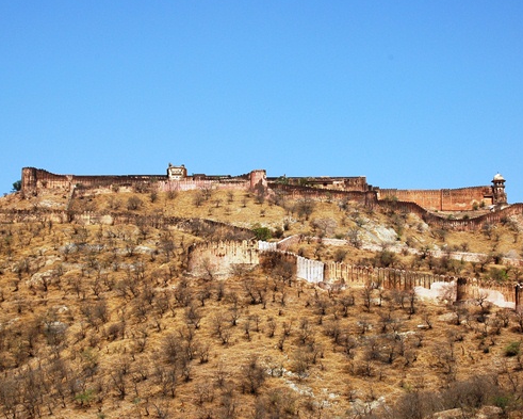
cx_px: 247
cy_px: 213
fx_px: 1192
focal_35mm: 77
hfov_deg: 24.7
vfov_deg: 19.9
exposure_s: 1/400
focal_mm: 42
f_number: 11
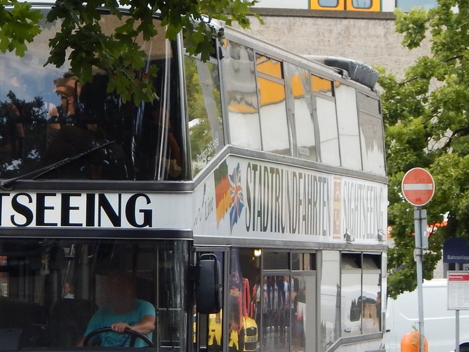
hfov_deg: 11.2
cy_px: 263
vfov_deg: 8.4
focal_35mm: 176
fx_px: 2385
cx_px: 110
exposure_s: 1/160
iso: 125
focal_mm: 18.7
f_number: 4.5
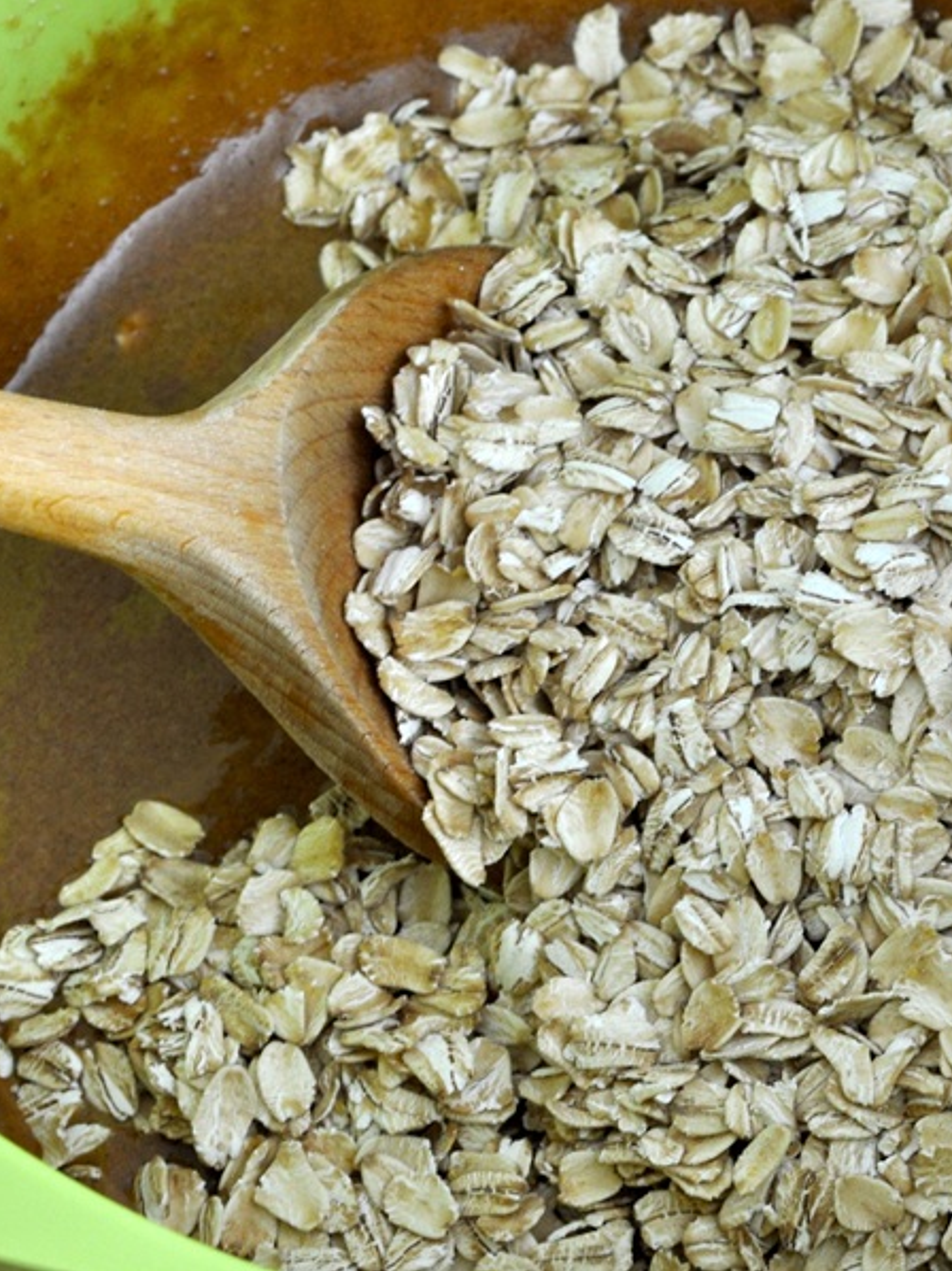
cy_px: 636
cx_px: 740
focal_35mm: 152
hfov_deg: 9.7
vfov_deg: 13.0
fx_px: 5578
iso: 400
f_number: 13
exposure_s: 1/8
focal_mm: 70
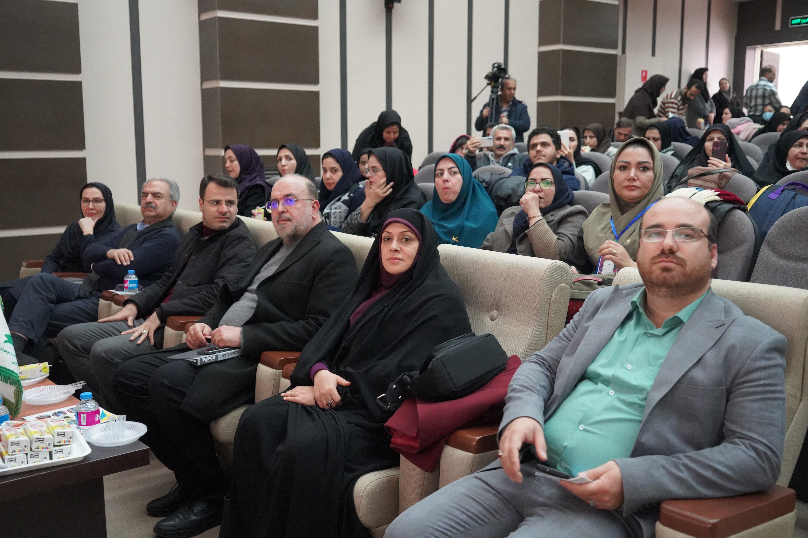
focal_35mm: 36
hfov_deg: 53.1
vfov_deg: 36.9
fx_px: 808
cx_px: 404
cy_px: 269
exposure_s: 1/160
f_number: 4
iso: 10000
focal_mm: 36
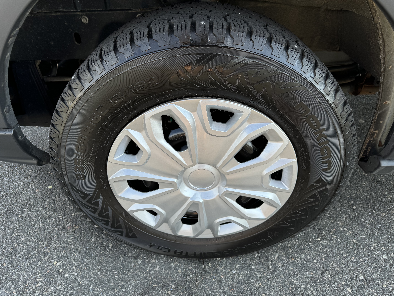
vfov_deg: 56.8
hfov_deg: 71.6
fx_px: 273
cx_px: 197
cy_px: 148
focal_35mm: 24
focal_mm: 6.76
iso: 80
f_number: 1.78
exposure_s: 1/700
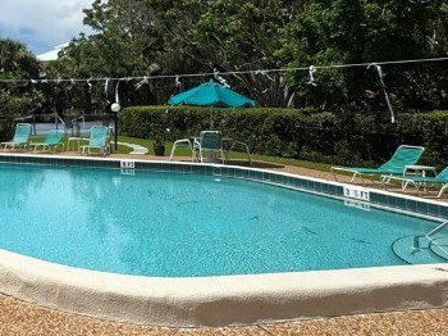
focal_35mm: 41
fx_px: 530
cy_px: 50
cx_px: -26
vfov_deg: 33.7
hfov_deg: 39.0
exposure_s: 1/3906
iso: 40
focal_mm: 2.22
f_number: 2.2
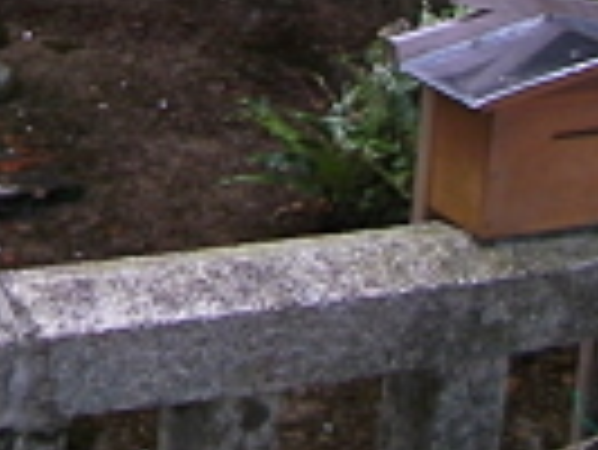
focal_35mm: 129
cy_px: -306
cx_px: -178
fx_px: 2231
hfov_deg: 14.6
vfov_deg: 10.9
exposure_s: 1/30
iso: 100
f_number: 3.5
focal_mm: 6.3
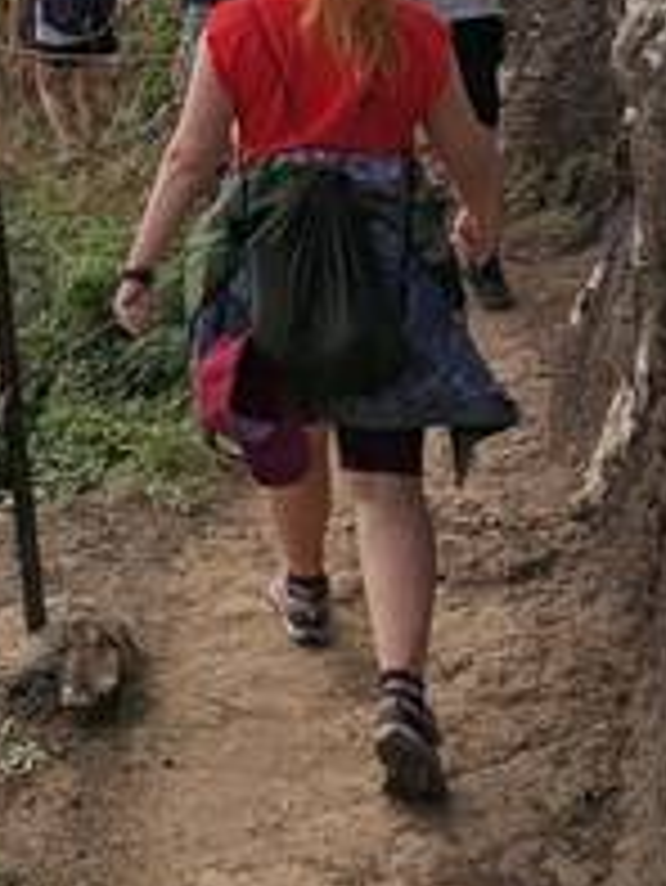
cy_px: -288
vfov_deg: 29.2
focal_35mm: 52
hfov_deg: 23.4
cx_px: -288
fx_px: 1333
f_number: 2.2
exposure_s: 1/6211
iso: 26
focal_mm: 2.35
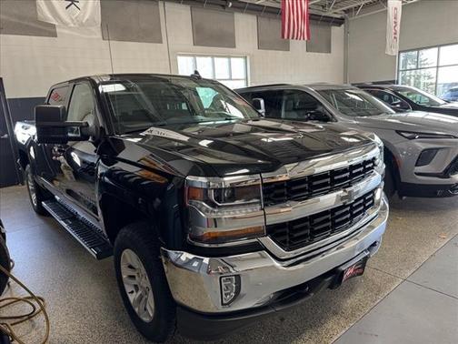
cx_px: 229
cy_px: 172
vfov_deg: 56.8
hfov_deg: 71.6
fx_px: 318
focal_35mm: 24
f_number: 1.78
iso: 160
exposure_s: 1/120
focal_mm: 6.76
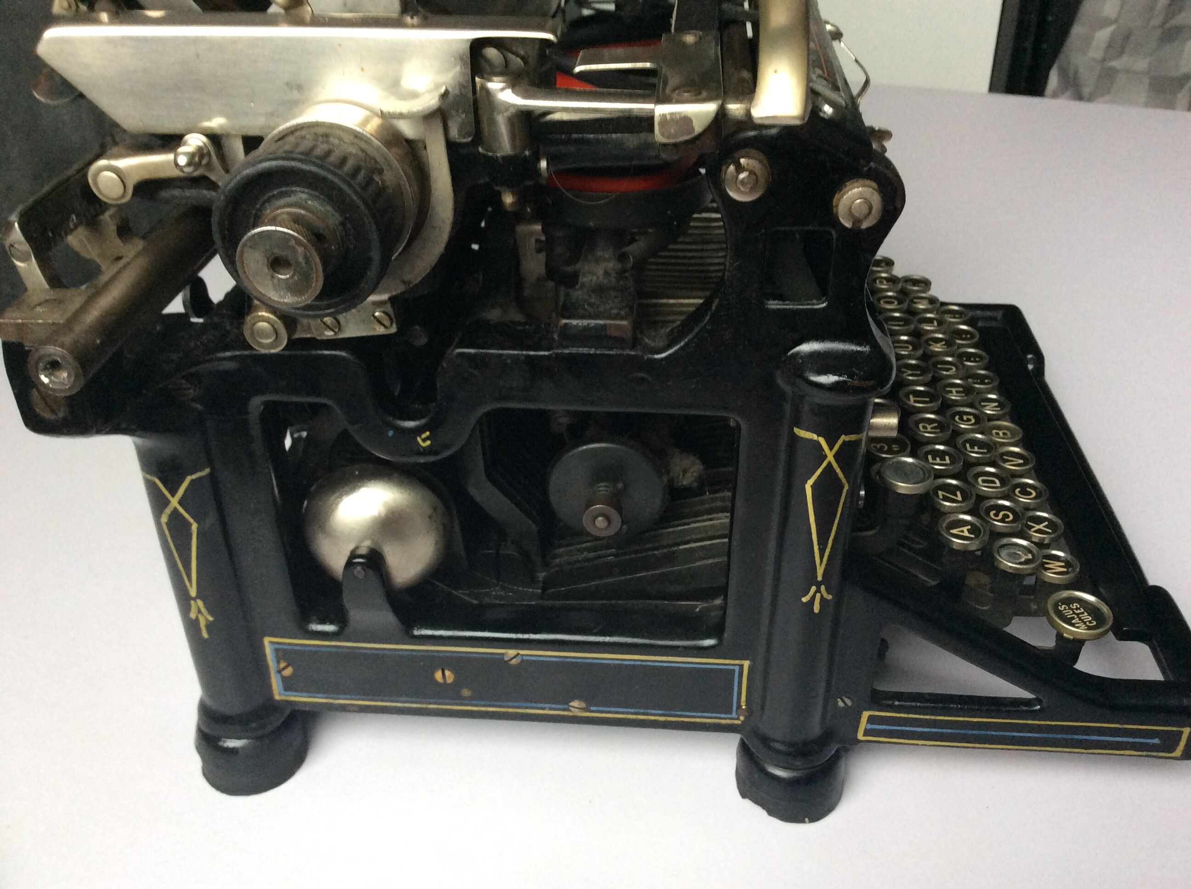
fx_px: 1099
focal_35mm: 32
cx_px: 596
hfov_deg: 56.9
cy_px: 444
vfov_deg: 44.1
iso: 100
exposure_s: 1/25
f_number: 2.4
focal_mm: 3.3
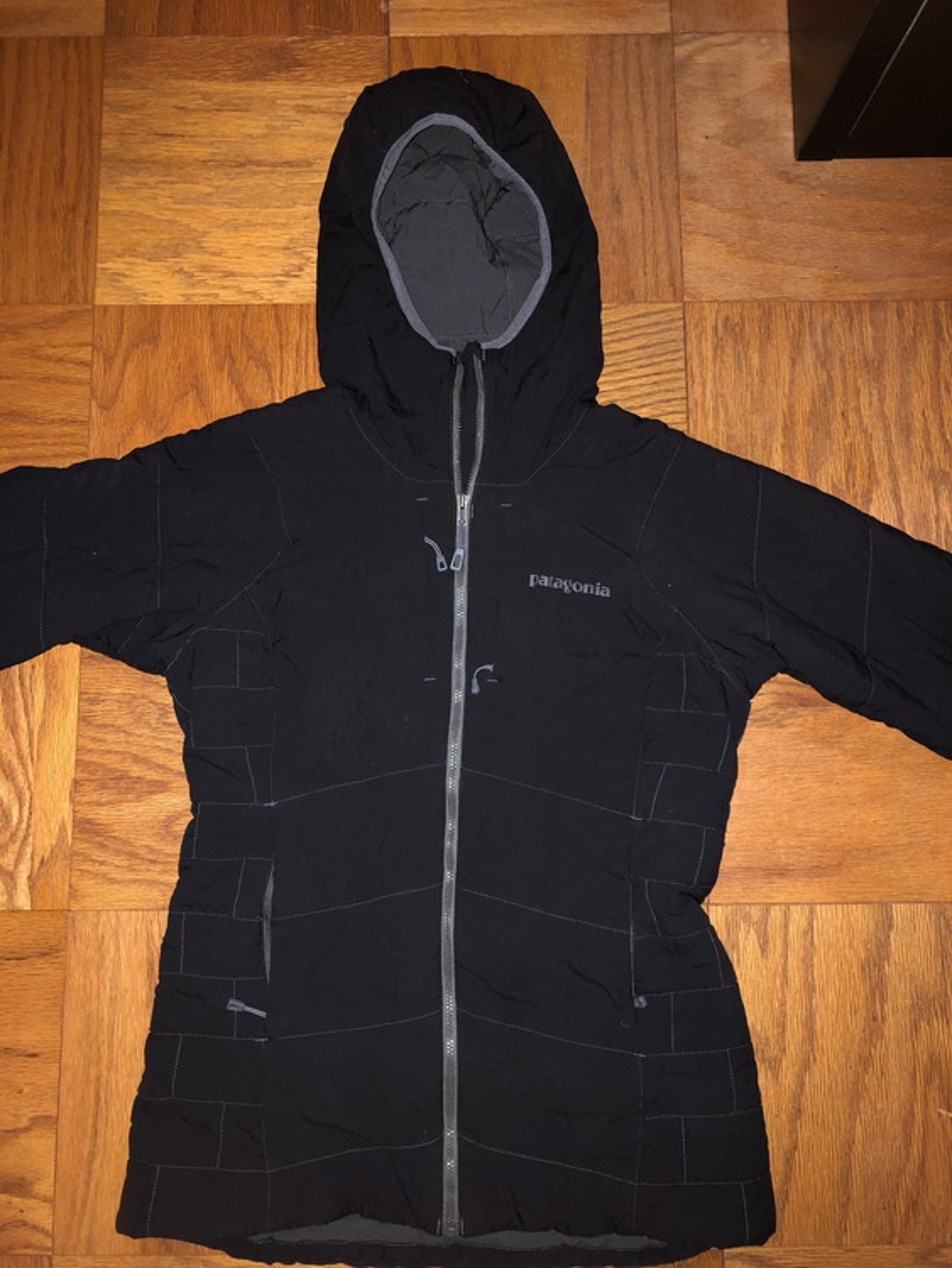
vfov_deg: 63.4
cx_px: 476
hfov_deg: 49.8
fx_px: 1026
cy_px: 634
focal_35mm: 28
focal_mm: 3.99
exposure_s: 1/12
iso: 100
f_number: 1.8
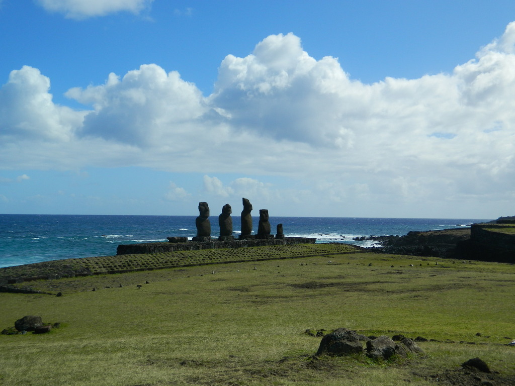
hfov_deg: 45.8
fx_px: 610
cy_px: 193
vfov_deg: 35.1
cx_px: 258
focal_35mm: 41
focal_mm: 7.3
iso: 80
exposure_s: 1/200
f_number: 9.8
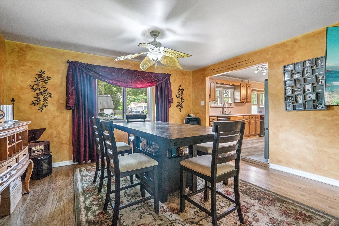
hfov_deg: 96.7
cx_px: 170
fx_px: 151
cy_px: 113
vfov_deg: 73.7
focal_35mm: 16
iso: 4000
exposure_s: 1/80
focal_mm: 16
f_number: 5.6
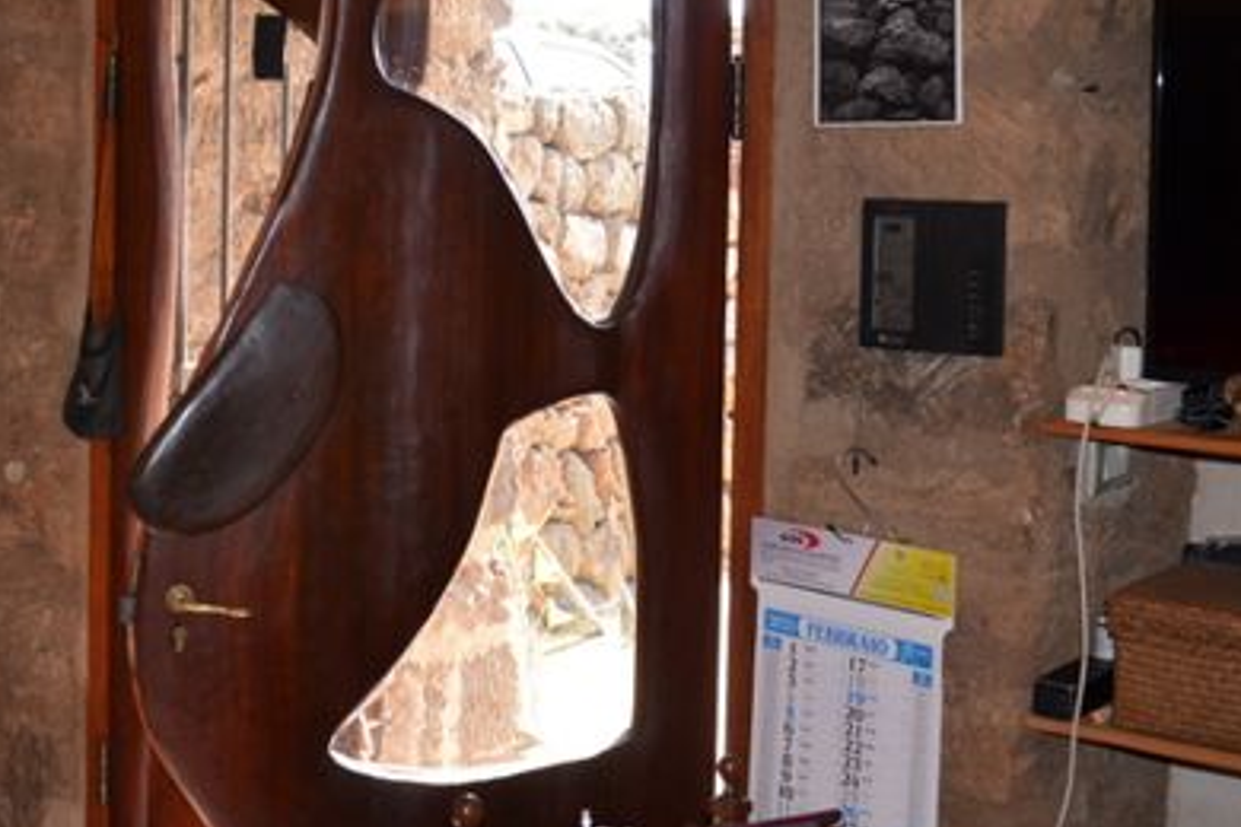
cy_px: 224
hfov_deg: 30.5
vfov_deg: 20.8
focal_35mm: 65
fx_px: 2241
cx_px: 342
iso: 360
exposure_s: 1/125
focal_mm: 24
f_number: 3.8
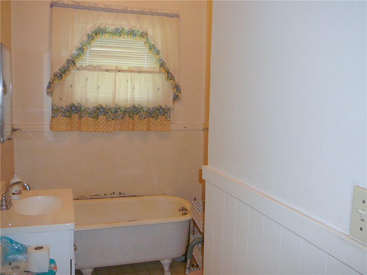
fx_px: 371
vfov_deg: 40.7
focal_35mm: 35
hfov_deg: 52.6
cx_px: 184
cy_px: 138
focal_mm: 5.2
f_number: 2.8
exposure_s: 1/30
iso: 100
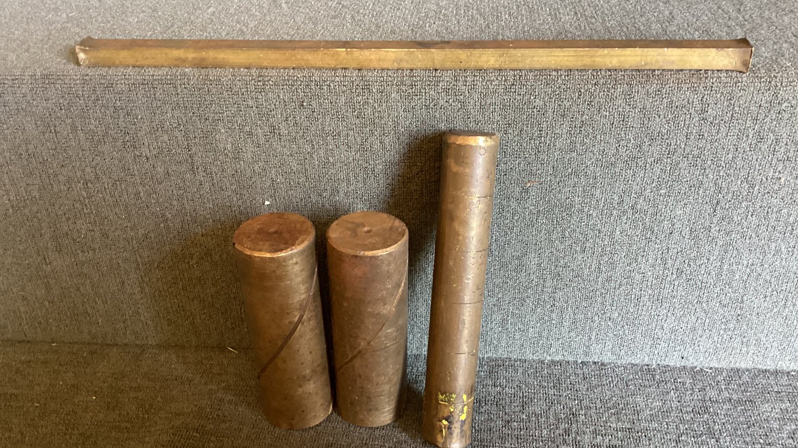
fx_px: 719
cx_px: 397
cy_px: 241
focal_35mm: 34
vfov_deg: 34.6
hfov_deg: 58.0
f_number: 2.4
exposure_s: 1/30
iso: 400
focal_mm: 3.3
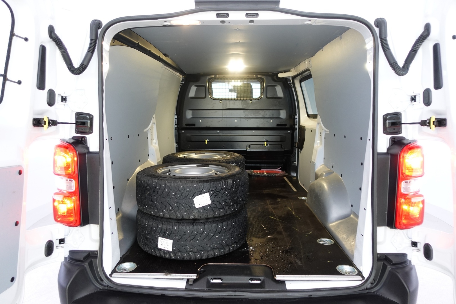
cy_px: 152
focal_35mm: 24
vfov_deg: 53.1
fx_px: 304
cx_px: 228
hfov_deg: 73.7
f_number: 1.8
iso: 500
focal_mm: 9.4
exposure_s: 1/30
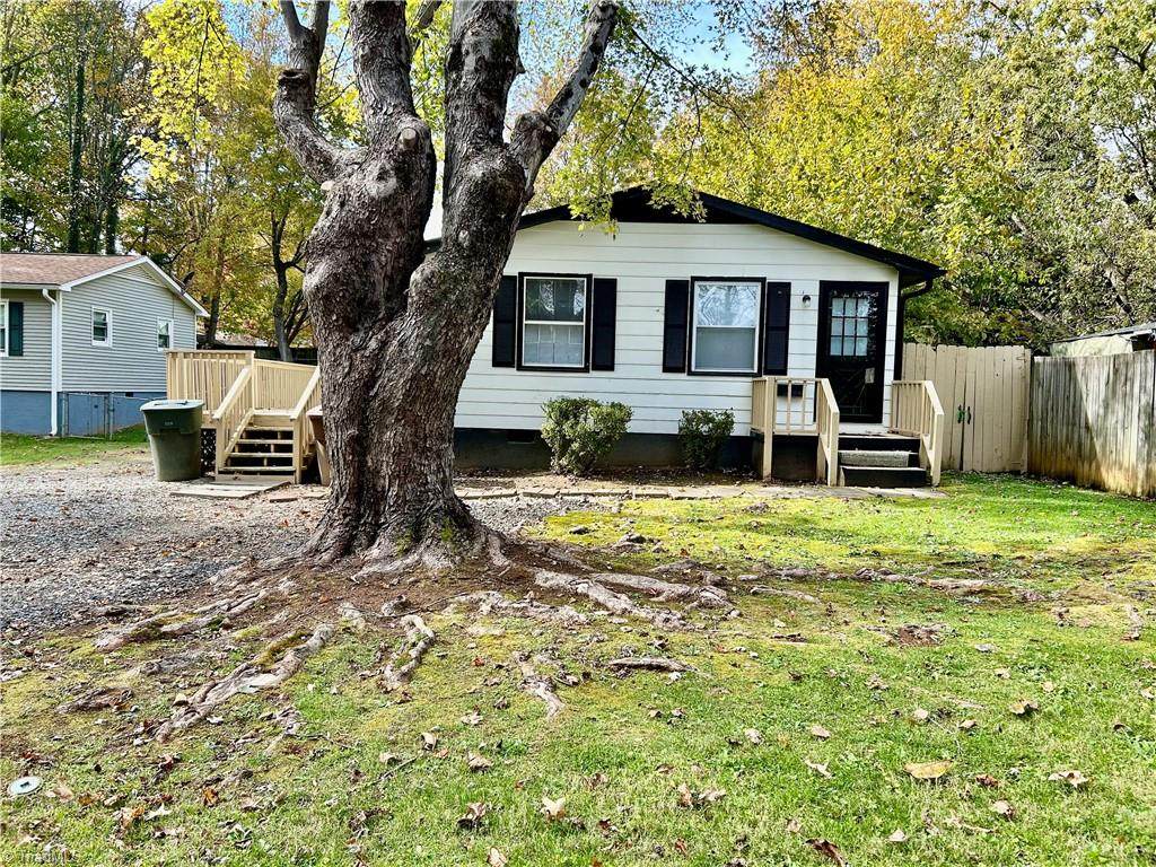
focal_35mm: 26
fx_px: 868
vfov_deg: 53.1
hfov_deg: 67.3
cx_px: 578
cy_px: 434
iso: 50
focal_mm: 5.7
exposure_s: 1/674
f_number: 1.5
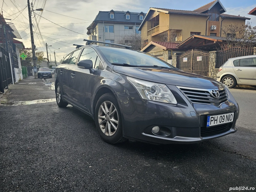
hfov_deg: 73.9
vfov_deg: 58.9
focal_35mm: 23
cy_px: 96
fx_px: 170
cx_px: 128
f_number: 1.7
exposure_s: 1/211
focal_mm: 6.3
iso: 10
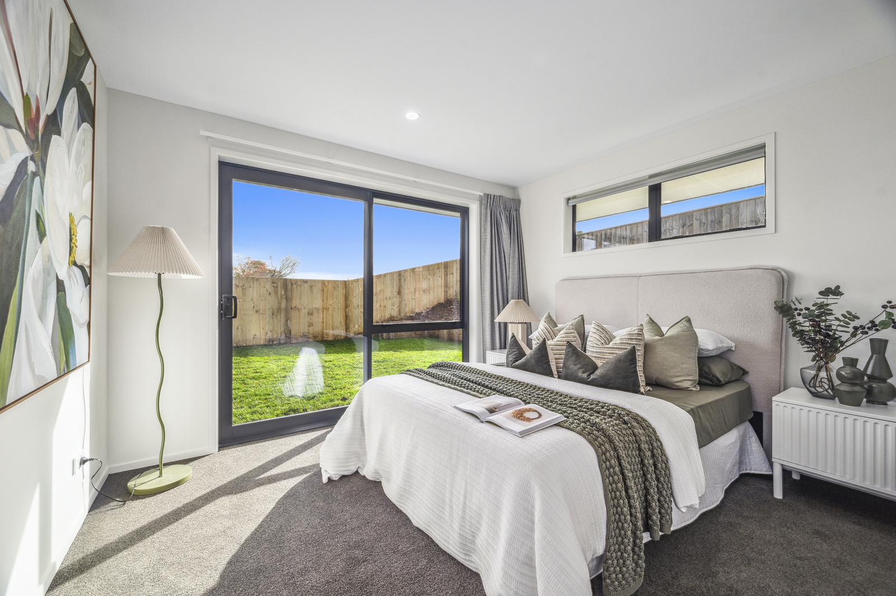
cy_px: 298
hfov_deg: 104.3
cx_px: 448
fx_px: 348
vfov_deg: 81.1
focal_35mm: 14
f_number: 7.1
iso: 160
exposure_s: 1/15
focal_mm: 14
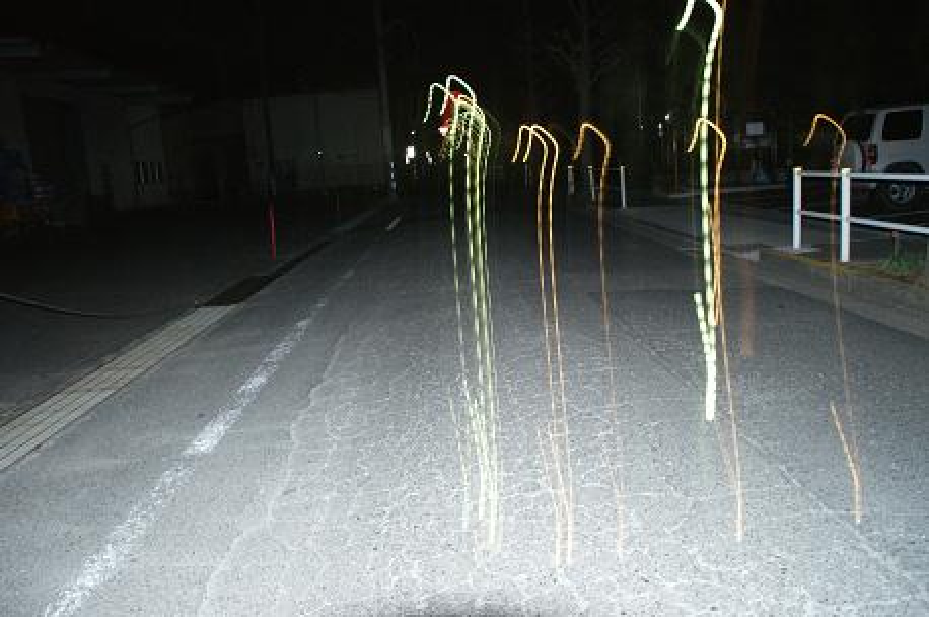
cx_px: 464
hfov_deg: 67.5
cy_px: 308
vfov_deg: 47.8
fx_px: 696
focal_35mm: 27
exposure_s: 1/1.67
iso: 800
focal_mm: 18
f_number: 5.6
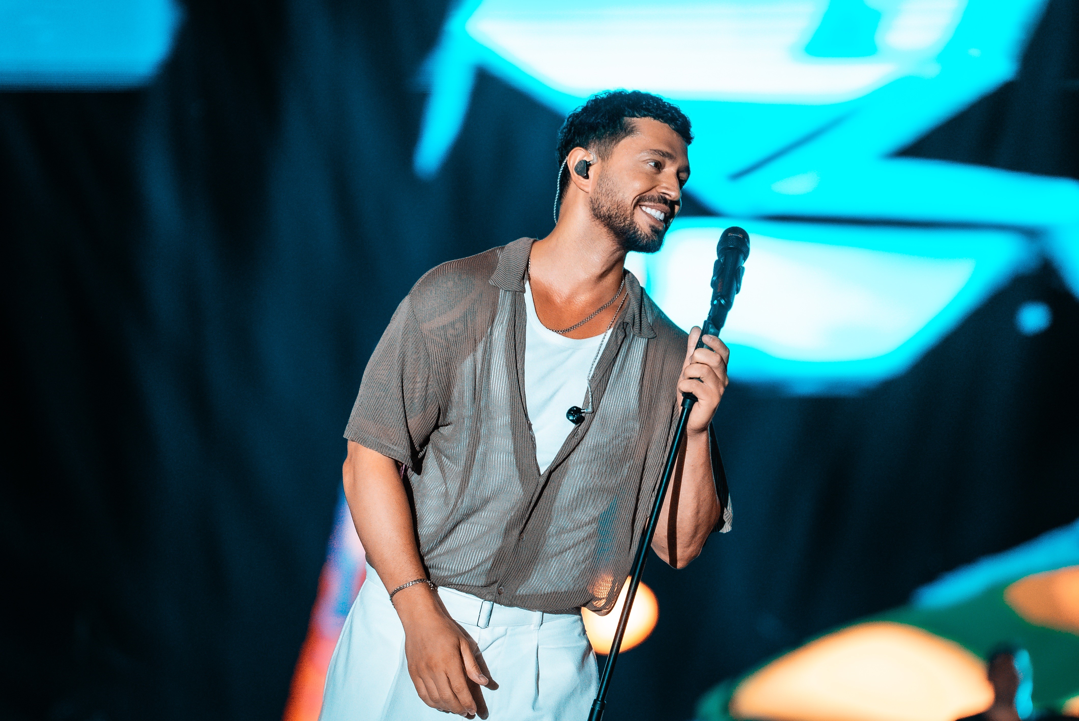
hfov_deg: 13.6
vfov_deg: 9.1
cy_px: 360
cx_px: 540
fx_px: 4528
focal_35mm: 151
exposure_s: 1/400
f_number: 2.8
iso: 2000
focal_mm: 151
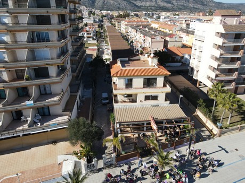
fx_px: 170
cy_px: 92
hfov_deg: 71.6
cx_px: 122
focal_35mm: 24
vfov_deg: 56.8
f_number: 2.8
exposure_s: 1/640
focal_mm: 4.5
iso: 100
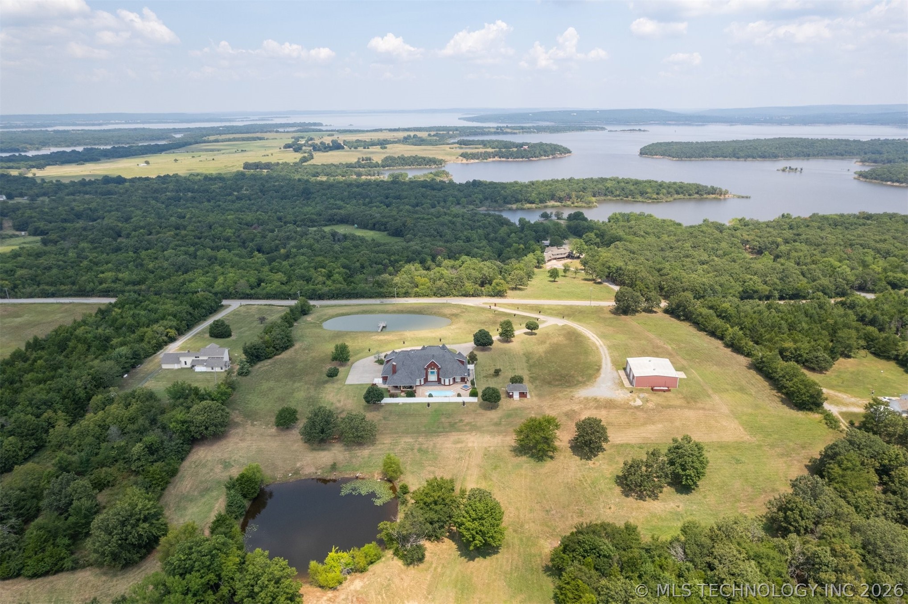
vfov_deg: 57.2
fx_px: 555
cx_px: 454
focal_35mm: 22
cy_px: 302
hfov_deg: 78.6
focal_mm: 8.38
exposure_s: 1/1250
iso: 110
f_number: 2.8
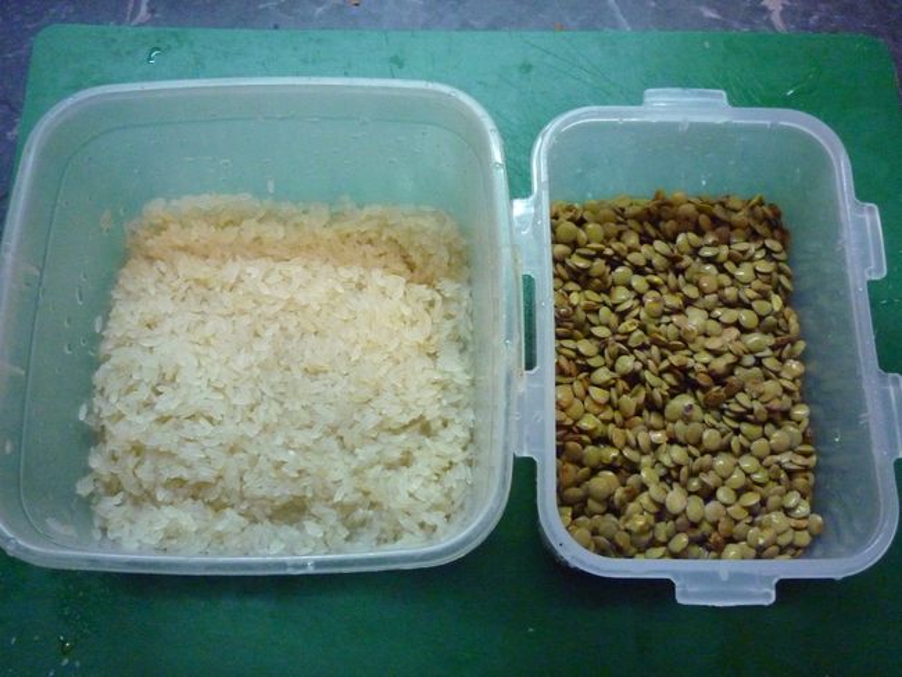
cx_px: 451
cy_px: 338
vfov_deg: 43.0
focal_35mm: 33
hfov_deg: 55.3
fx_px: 860
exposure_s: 1/50
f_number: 2.8
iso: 800
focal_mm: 5.5
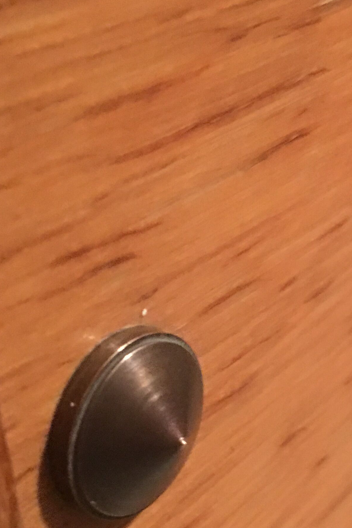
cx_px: 333
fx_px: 997
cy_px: 335
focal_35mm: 68
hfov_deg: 19.6
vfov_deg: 29.5
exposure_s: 1/4
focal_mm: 4.15
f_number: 2.2
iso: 160
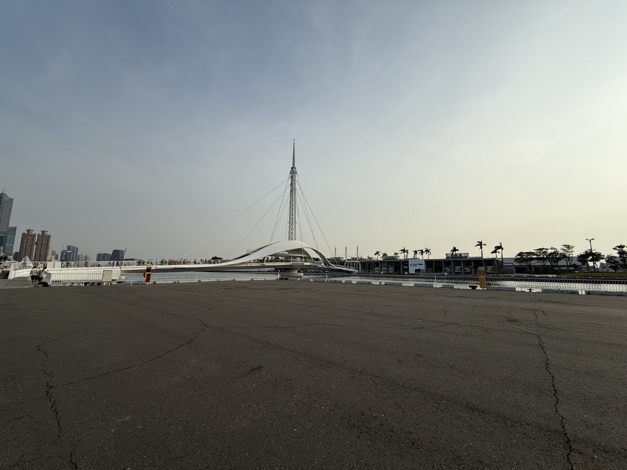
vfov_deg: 85.7
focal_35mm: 14
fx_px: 254
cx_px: 314
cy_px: 235
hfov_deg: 102.1
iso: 50
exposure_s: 1/4149
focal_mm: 2.22
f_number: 2.2
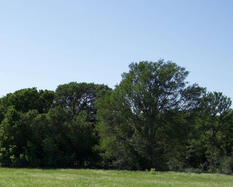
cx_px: 14
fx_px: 600
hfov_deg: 21.4
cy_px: 142
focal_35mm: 87
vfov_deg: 17.5
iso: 100
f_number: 5
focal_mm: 30
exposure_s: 1/640
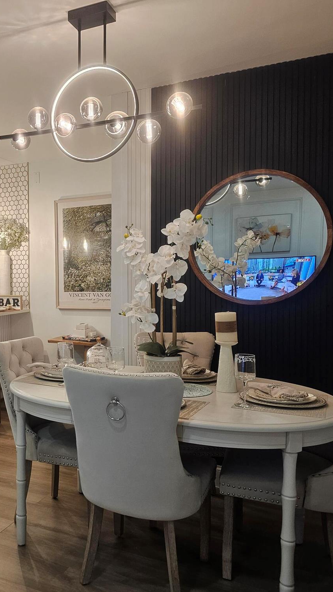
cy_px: 295
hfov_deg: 32.7
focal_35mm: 34
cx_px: 27
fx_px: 534
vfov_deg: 58.0
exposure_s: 1/120
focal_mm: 6.3
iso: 125
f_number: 1.7
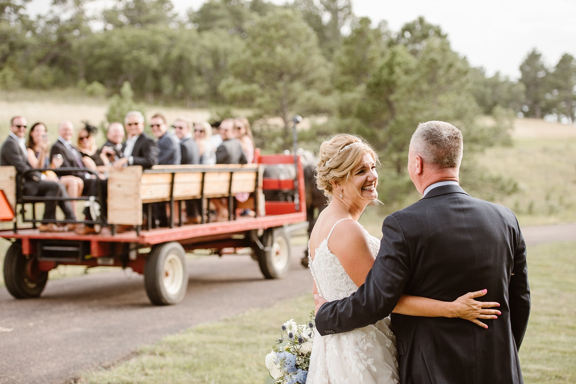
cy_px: 192
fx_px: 1120
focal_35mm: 70
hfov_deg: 28.8
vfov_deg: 19.5
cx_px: 288
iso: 200
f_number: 2.8
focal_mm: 70
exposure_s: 1/500
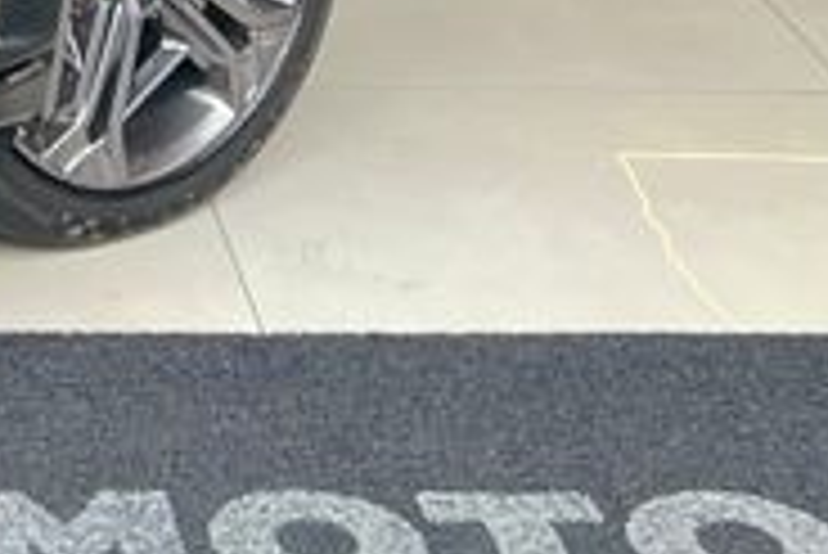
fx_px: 3222
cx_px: -367
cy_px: -811
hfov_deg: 13.8
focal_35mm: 140
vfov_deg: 8.8
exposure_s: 1/120
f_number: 1.5
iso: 64
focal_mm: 5.7
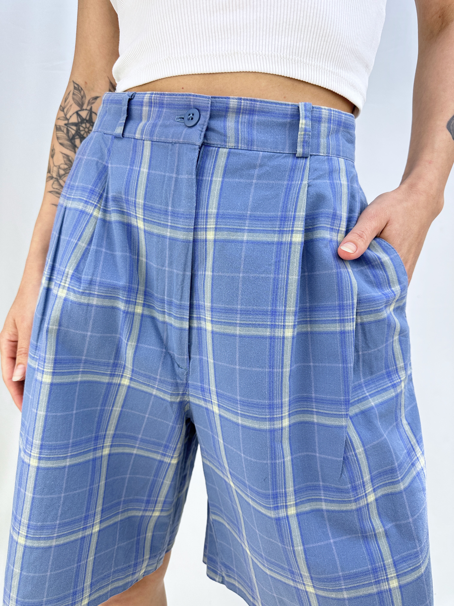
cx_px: 227
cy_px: 303
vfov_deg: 71.6
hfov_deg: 56.8
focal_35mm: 24
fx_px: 420
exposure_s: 1/433
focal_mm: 6.86
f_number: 1.78
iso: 80
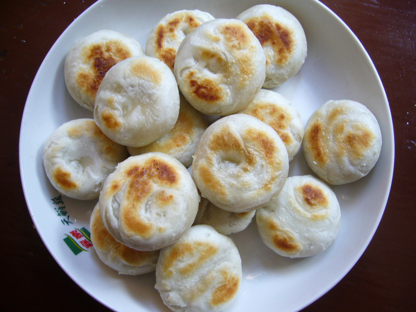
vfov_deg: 40.7
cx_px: 208
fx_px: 421
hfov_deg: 52.6
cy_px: 156
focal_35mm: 35
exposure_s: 1/20
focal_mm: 5.8
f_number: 2.8
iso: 100
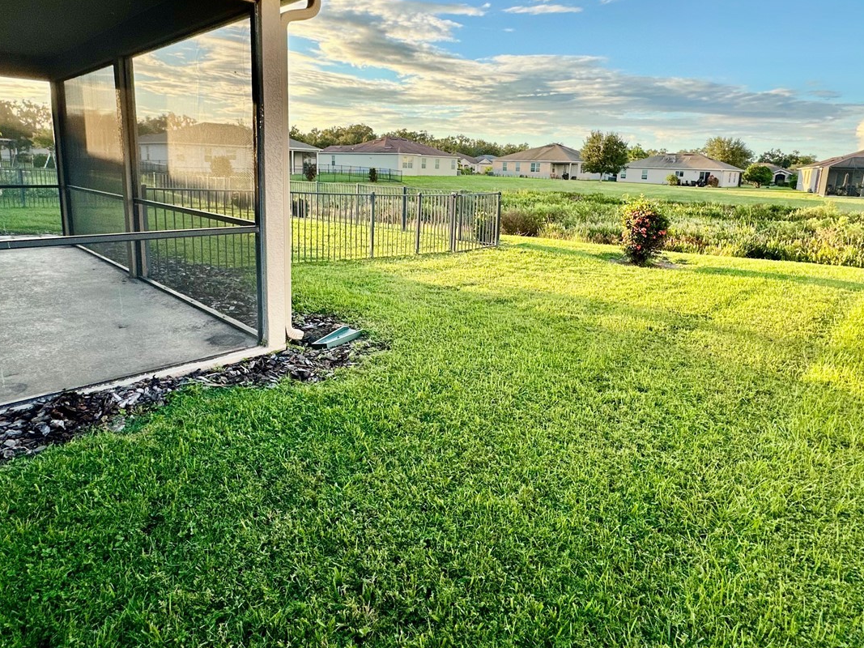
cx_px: 420
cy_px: 259
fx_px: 524
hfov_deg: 79.0
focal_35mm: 21
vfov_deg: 62.9
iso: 40
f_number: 2.2
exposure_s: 1/299
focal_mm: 2.22
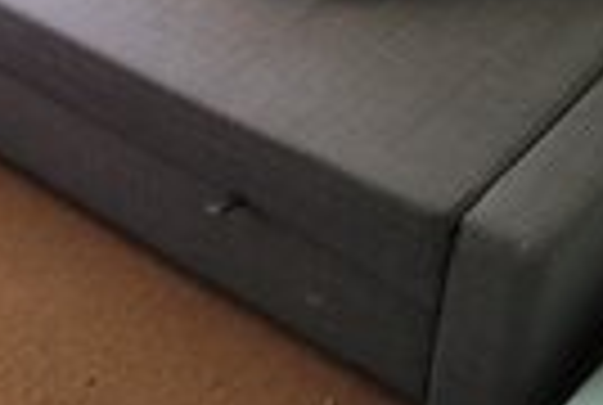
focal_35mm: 69
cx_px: 34
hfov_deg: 27.8
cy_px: -43
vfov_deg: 19.0
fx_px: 1158
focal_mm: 5.4
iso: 250
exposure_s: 1/60
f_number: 1.8
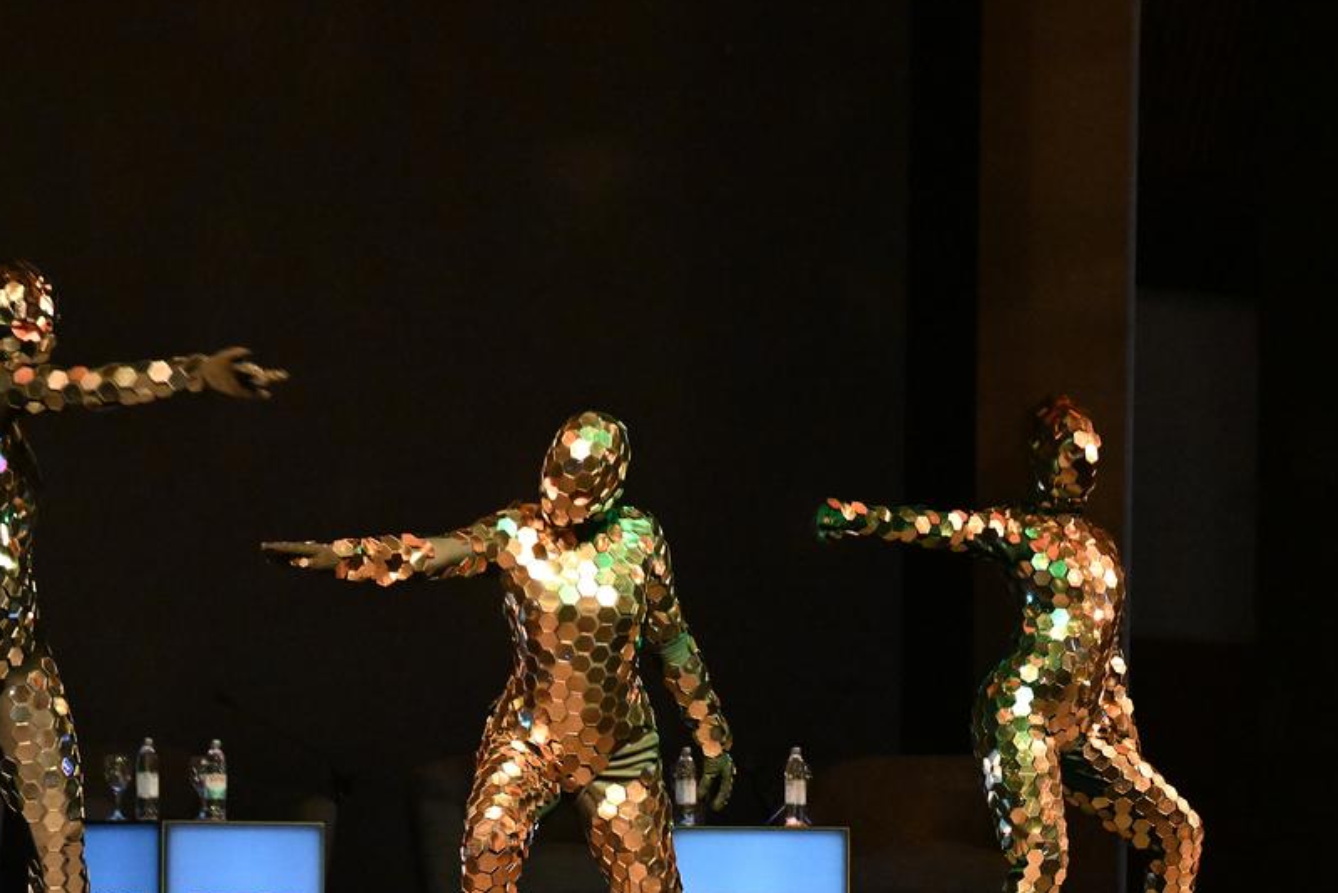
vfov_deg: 7.7
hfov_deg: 11.5
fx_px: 6618
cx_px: 893
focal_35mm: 178
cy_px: 829
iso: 8000
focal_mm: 89
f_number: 3.5
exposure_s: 1/160
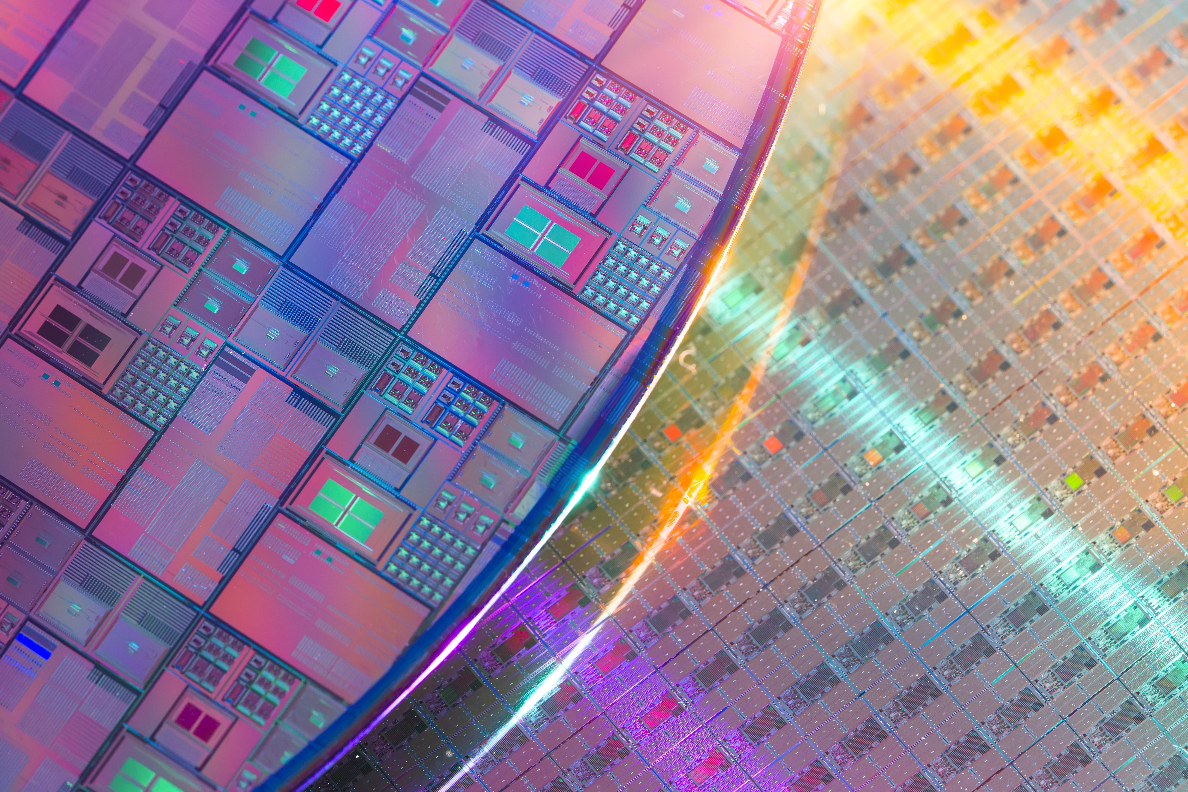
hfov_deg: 16.1
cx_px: 441
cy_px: 238
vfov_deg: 10.8
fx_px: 4191
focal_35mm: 127
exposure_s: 1/25
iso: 200
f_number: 8
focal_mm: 90
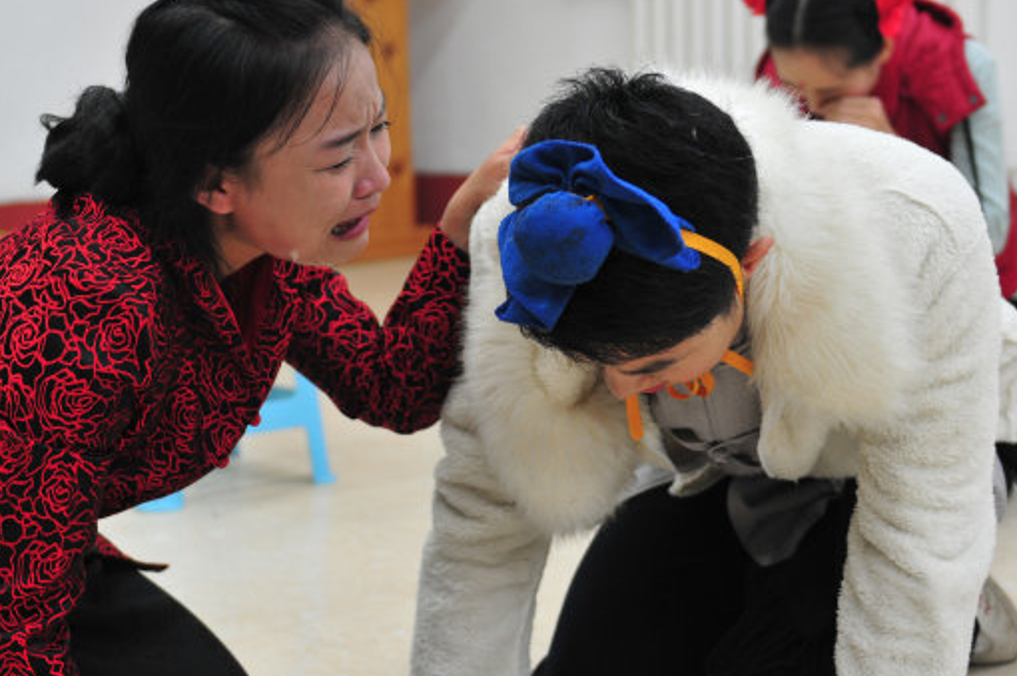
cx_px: 483
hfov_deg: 27.7
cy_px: 285
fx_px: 2060
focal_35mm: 73
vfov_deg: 18.6
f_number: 2.8
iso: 200
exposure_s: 1/50
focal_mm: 36
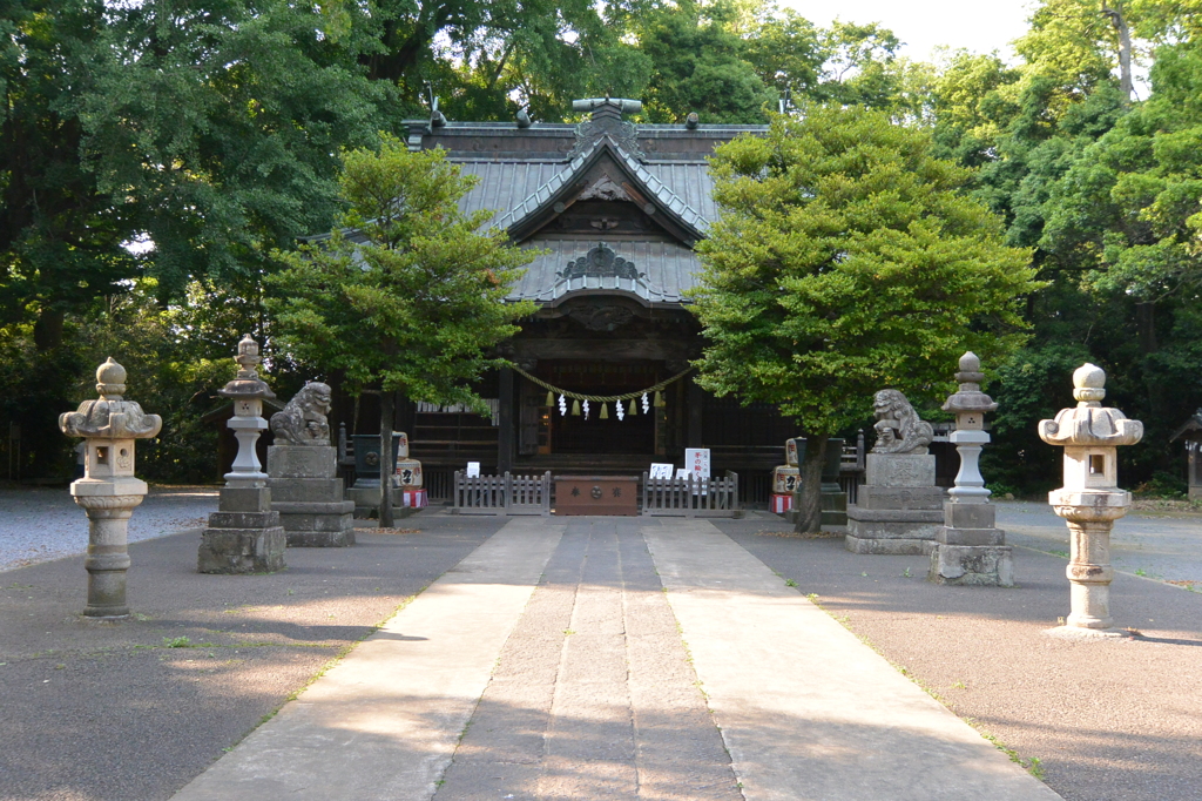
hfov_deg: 50.7
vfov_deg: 35.0
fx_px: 1268
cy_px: 400
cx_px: 601
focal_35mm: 38
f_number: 5
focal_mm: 14.4
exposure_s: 1/200
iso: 400
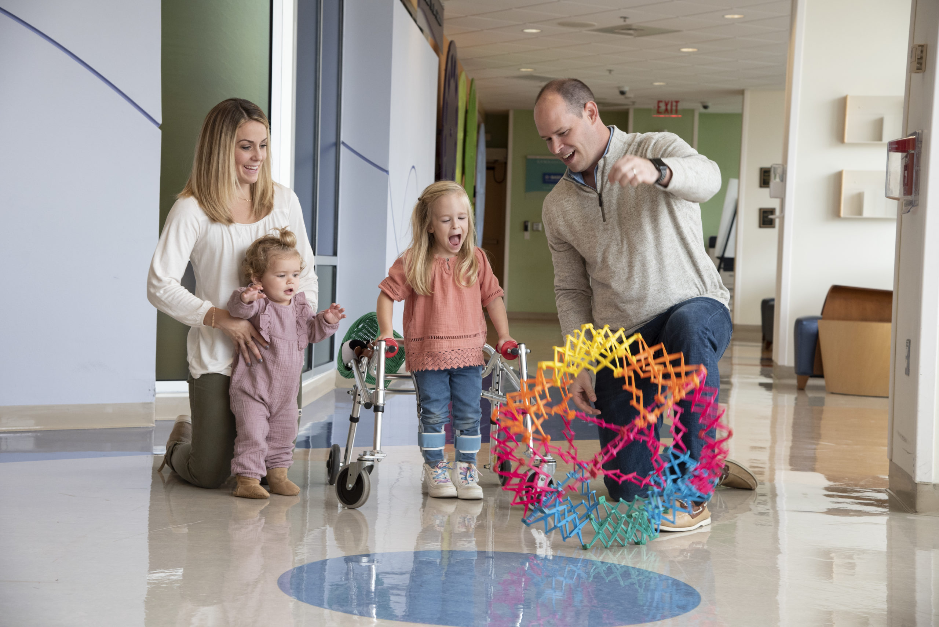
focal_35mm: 70
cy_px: 314
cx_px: 470
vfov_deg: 19.5
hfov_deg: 28.8
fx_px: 1826
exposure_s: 1/125
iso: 1250
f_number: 7.1
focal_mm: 70
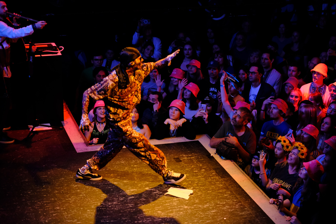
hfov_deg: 24.2
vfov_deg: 16.3
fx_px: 784
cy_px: 112
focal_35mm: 84
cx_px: 168
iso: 3200
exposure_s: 1/800
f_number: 1.4
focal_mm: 56
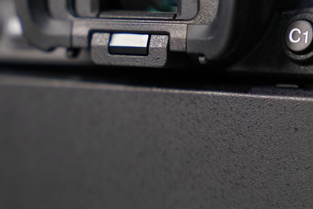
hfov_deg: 11.7
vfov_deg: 7.8
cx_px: 154
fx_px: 1521
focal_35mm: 175
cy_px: 14
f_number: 3.5
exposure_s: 1/125
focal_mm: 70
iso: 800
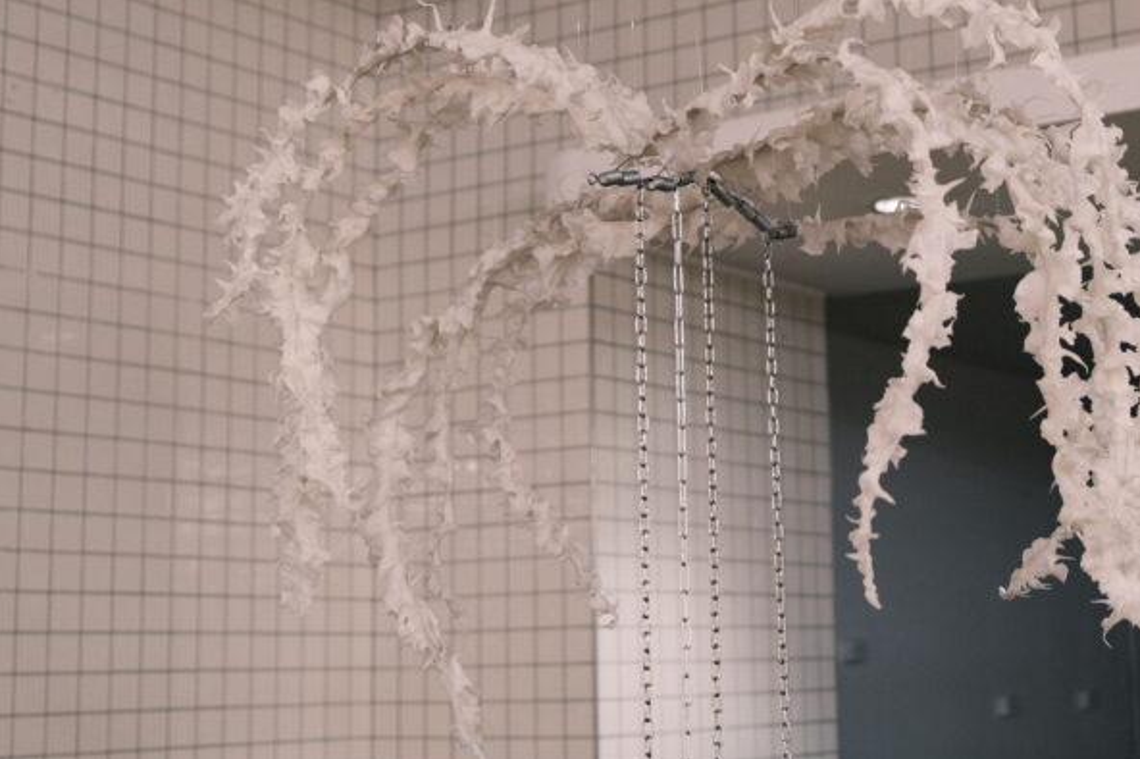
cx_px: 714
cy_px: 255
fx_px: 2025
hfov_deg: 31.3
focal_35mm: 64
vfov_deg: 21.1
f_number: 3.6
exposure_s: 1/6.5
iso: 200
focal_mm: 31.5
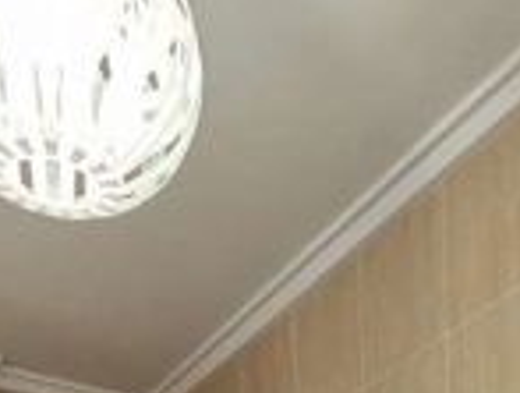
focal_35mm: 67
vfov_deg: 14.7
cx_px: 529
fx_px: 1009
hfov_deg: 27.2
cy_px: 924
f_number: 2.2
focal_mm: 2.16
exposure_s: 1/50
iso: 160
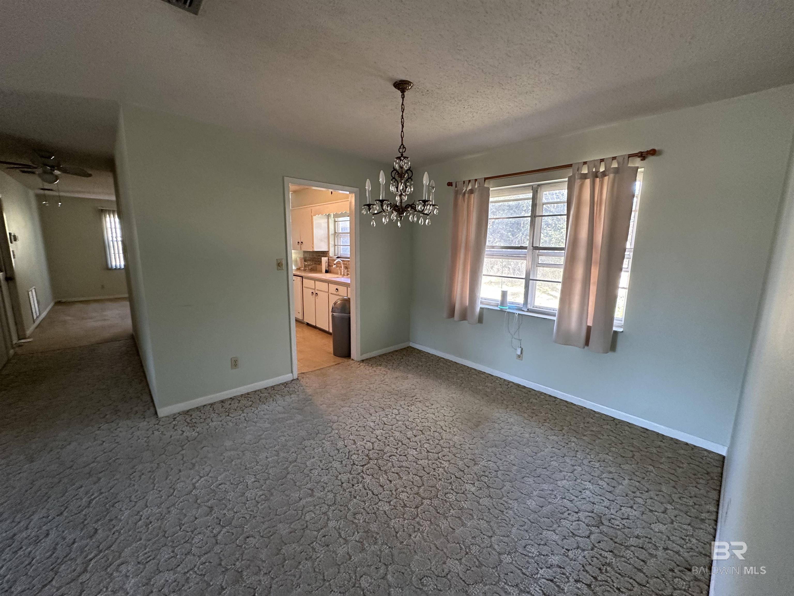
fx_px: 321
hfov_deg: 102.1
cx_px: 397
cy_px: 298
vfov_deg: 85.7
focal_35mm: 14
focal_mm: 2.22
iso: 320
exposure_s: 1/60
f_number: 2.2
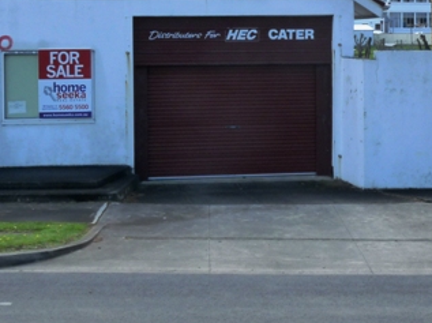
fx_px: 1159
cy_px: 57
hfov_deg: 21.0
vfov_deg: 15.7
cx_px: 292
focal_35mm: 93
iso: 160
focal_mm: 8.2
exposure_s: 1/250
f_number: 5.6
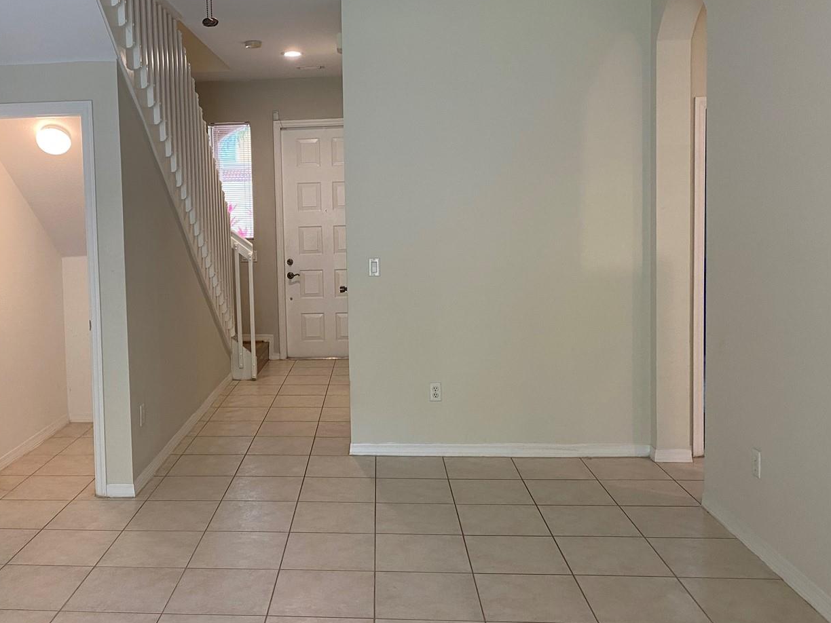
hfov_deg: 53.3
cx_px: 306
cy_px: 256
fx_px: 816
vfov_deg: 41.6
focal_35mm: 34
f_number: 1.8
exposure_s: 1/60
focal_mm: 4.25
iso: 80
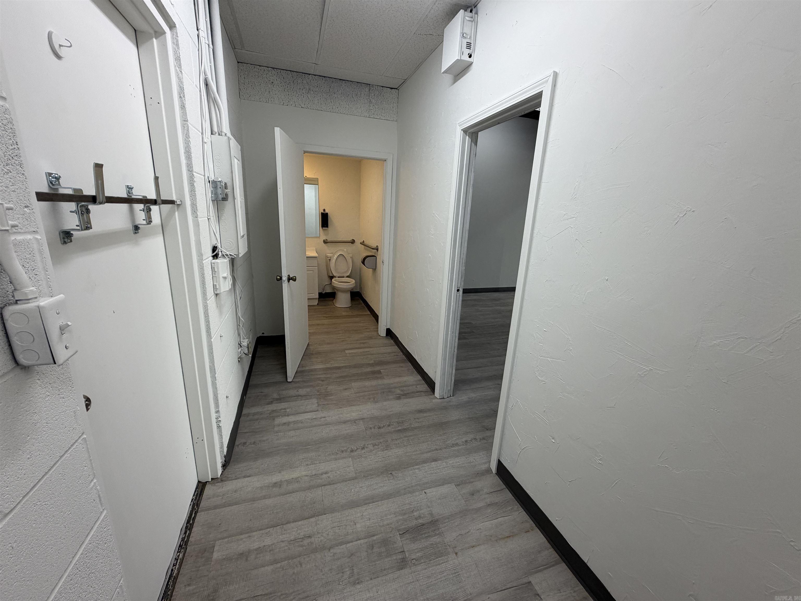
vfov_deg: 85.7
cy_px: 300
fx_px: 324
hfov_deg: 102.1
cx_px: 400
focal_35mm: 14
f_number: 2.2
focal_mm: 2.22
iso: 125
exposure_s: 1/120
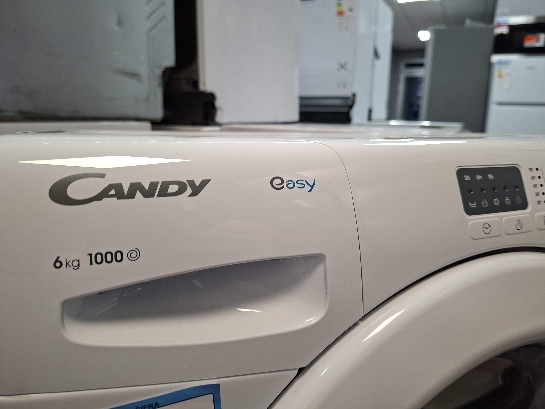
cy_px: 204
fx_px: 362
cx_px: 272
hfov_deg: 73.9
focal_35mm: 23
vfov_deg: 58.9
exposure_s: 1/50
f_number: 1.8
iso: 200
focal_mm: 5.54
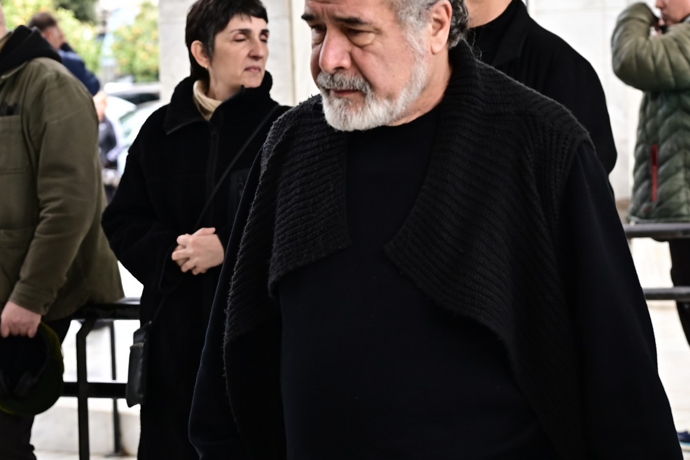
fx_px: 1552
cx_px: 384
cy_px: 146
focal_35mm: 81
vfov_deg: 16.8
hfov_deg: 25.1
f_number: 4
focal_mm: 57
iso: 400
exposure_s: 1/400
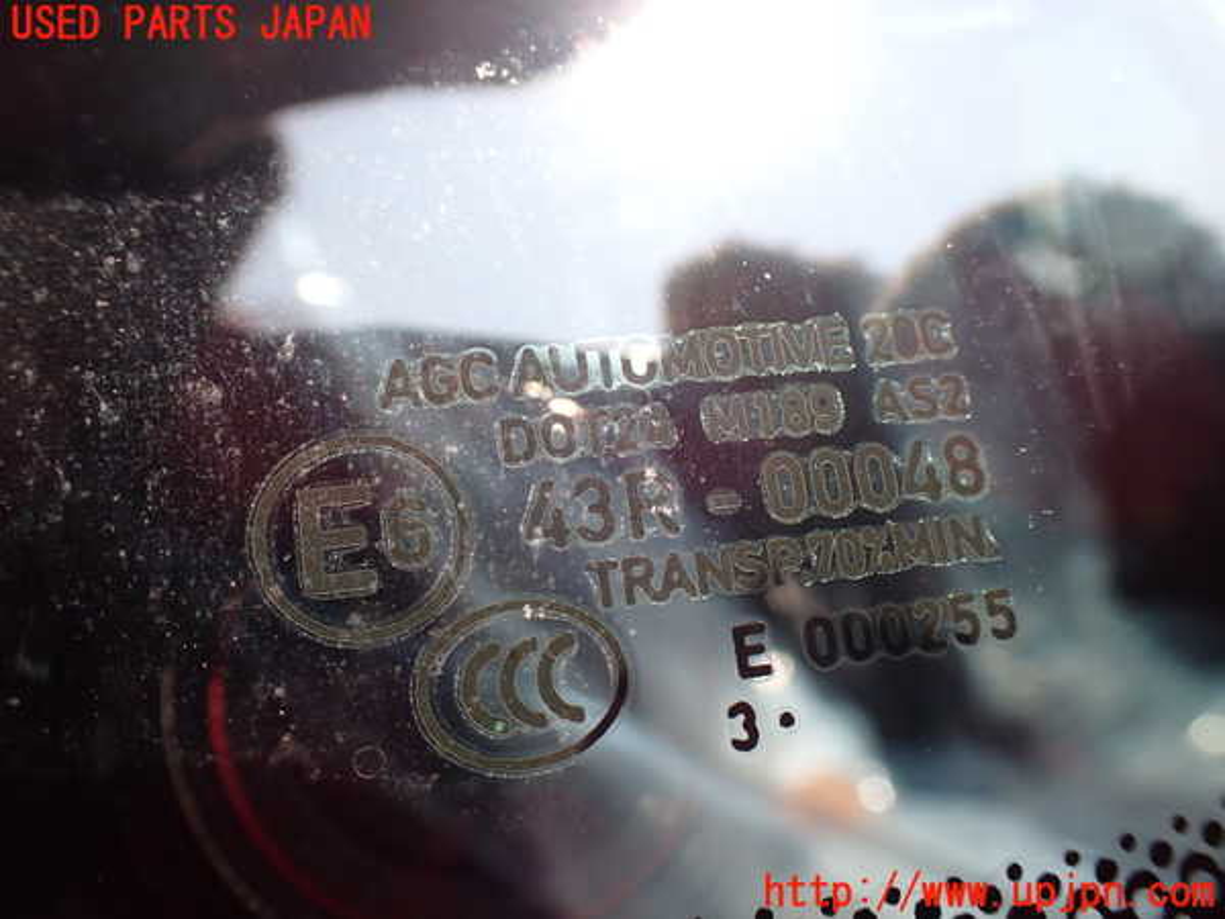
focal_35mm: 30
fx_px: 1062
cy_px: 460
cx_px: 612
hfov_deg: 60.0
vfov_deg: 46.8
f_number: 3.2
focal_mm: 5.4
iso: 125
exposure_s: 1/125
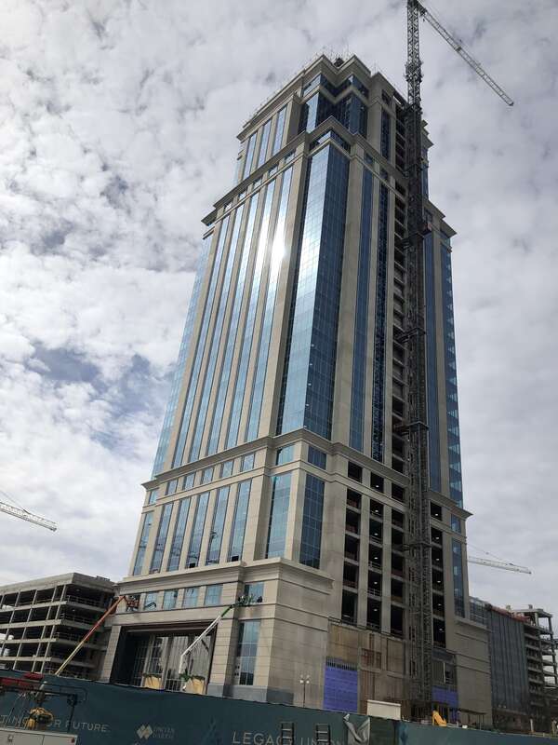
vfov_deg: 63.4
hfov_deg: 49.7
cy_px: 372
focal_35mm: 28
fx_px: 602
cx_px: 279
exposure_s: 1/4878
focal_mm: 3.99
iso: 20
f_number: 1.8
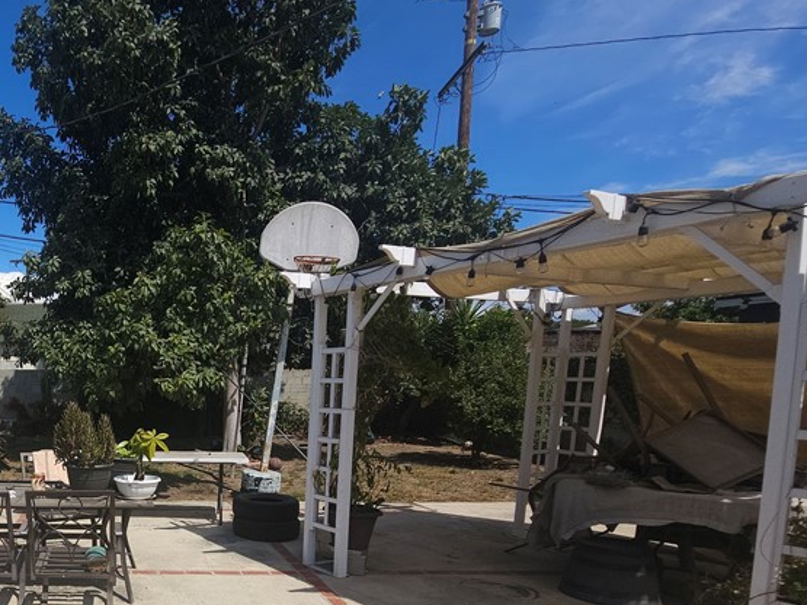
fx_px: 559
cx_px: 89
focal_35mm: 24
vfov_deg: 53.9
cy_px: 461
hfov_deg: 61.1
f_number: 2.2
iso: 50
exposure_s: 1/1824
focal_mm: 2.2
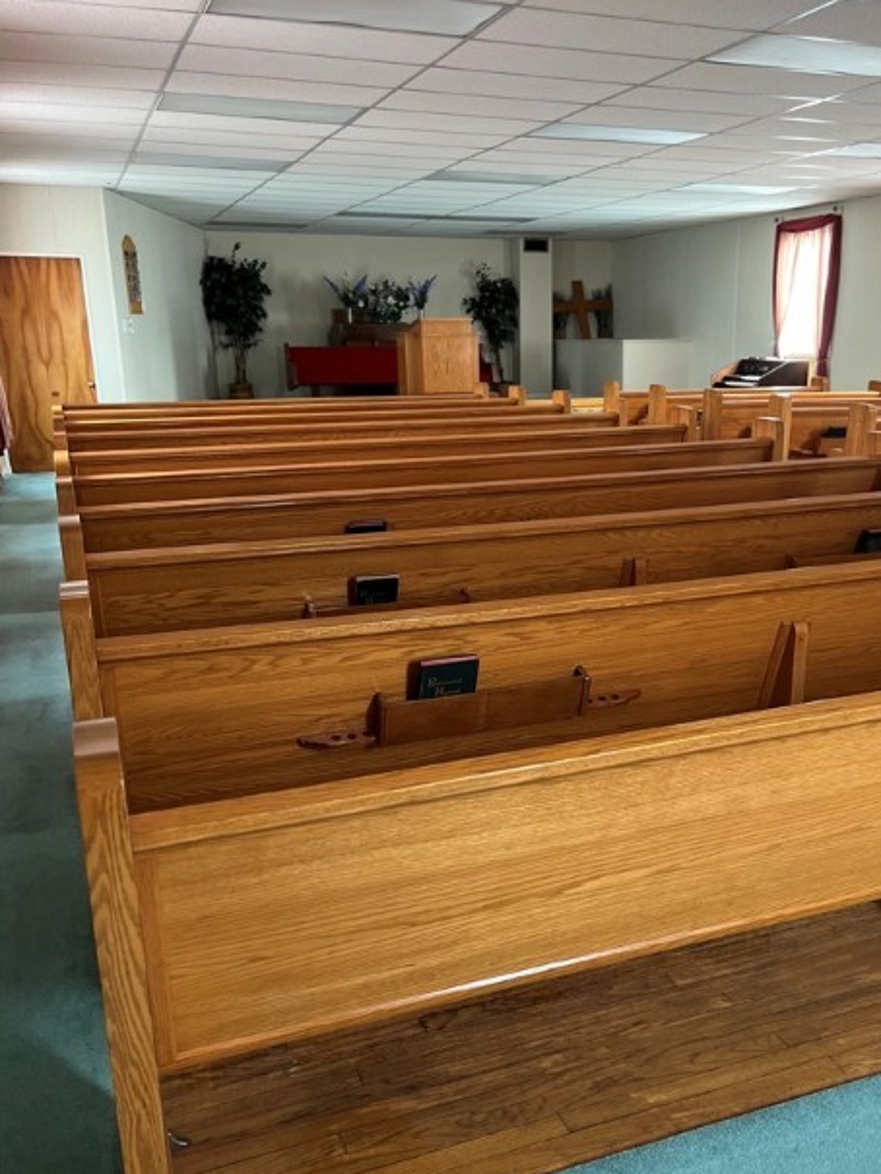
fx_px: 1119
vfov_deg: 55.2
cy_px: 662
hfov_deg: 42.6
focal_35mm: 33
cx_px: 551
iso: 320
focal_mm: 5.1
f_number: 1.6
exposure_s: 1/60
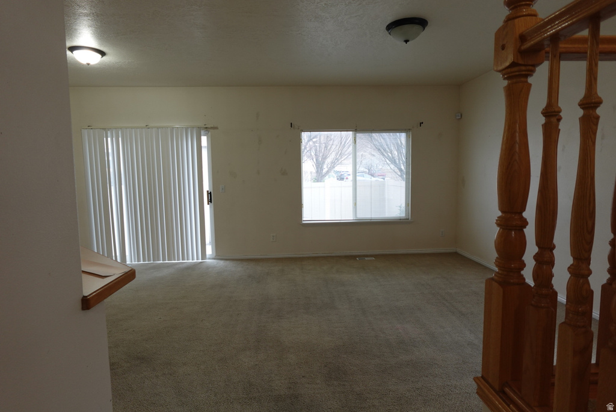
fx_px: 342
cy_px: 206
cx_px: 308
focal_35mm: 20
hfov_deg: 83.9
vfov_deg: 62.0
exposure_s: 1/80
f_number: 2
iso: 125
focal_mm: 7.6
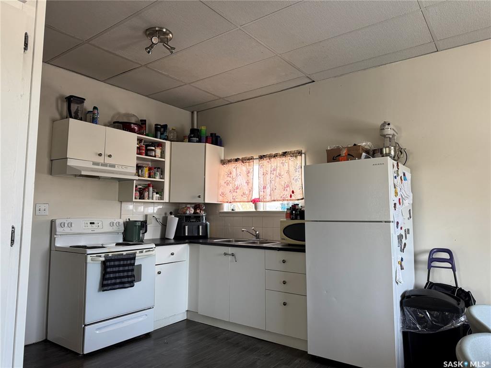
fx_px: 340
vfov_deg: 56.8
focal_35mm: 24
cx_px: 246
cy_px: 184
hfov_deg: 71.6
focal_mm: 6.76
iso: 160
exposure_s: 1/121
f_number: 1.78
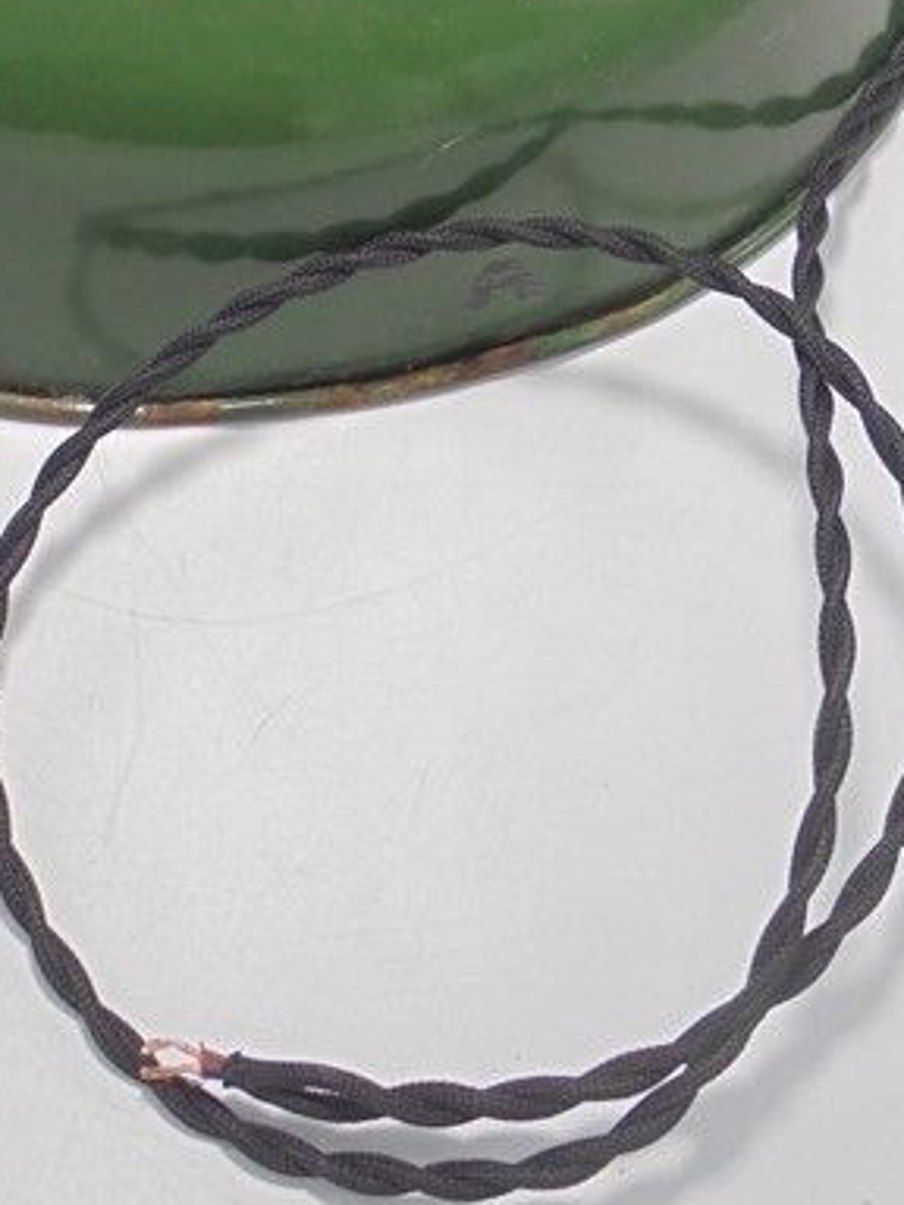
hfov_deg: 21.6
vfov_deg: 26.2
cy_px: -138
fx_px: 2368
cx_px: 337
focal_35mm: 68
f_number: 3.7
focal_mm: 5.3
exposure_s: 1/40
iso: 100
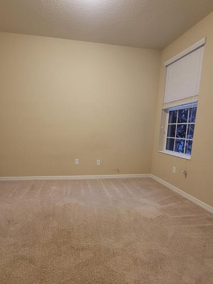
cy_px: 148
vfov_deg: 87.7
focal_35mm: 18
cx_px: 88
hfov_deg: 71.0
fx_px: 148
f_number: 2.2
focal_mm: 2.2
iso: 400
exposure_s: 1/30
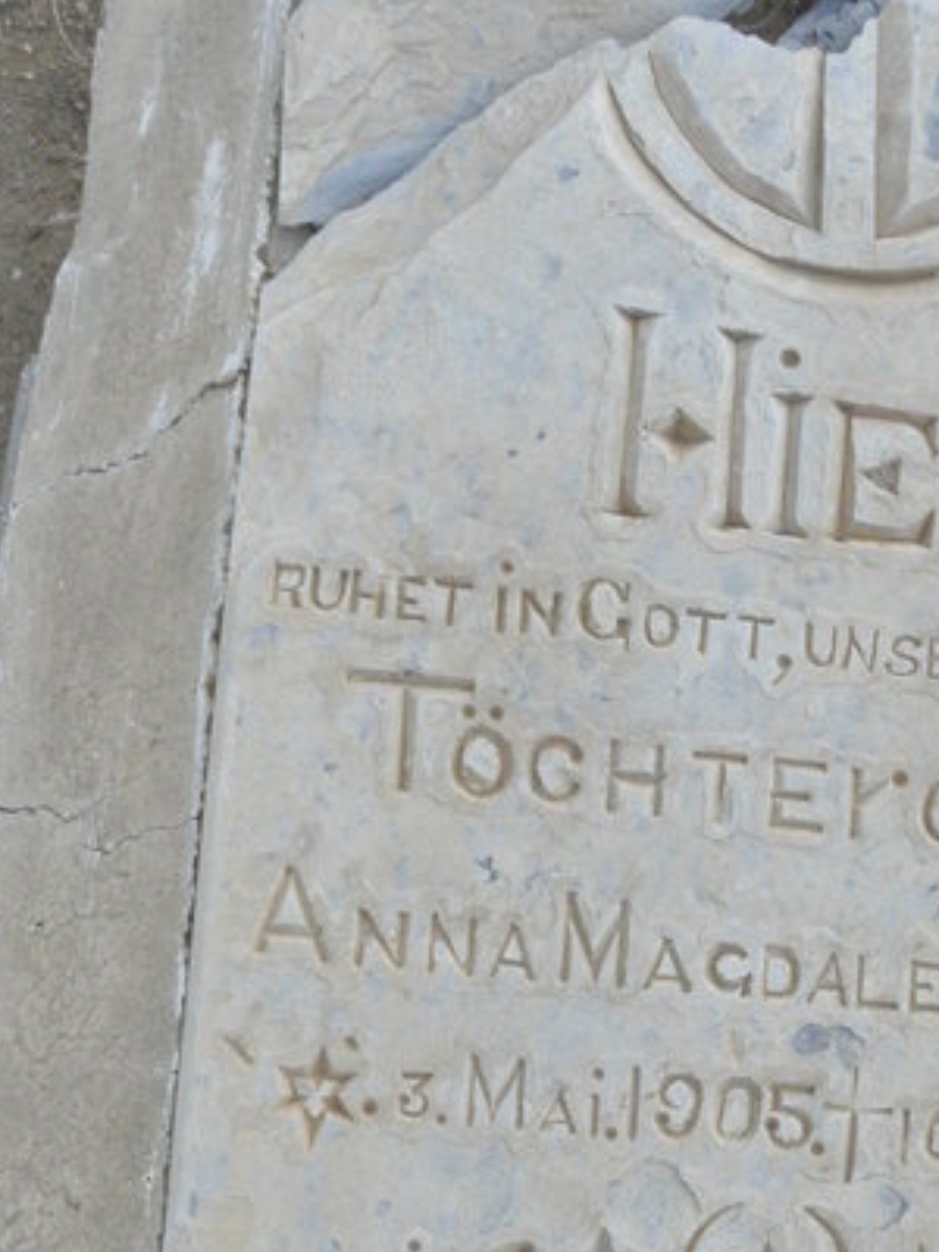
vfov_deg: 35.8
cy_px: 977
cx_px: 742
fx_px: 1881
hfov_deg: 27.5
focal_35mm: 52
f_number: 6.3
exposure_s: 1/250
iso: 200
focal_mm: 4.6
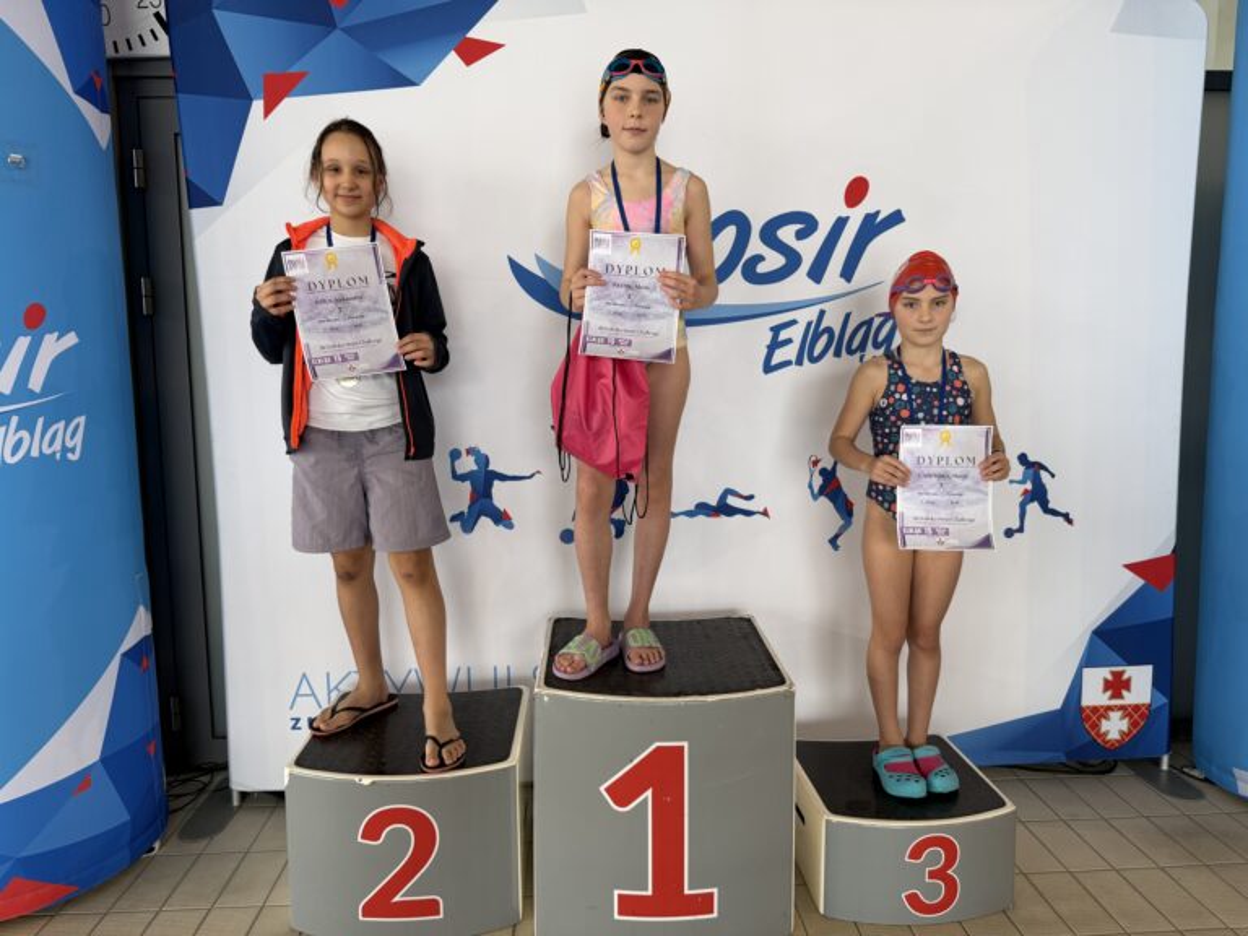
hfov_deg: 71.6
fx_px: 865
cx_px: 624
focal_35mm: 24
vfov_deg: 56.8
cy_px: 468
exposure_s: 1/100
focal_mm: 6.76
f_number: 1.78
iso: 160
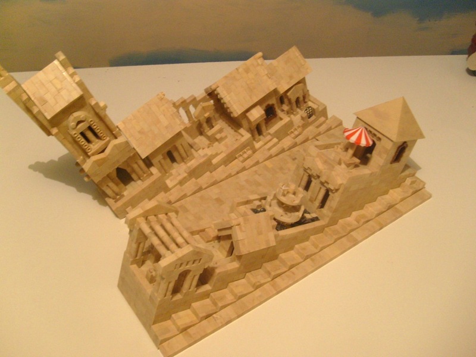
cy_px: 178
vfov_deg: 40.7
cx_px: 238
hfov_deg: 52.6
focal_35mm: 35
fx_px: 481
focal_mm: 5.8
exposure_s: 1/10
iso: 200
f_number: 2.8
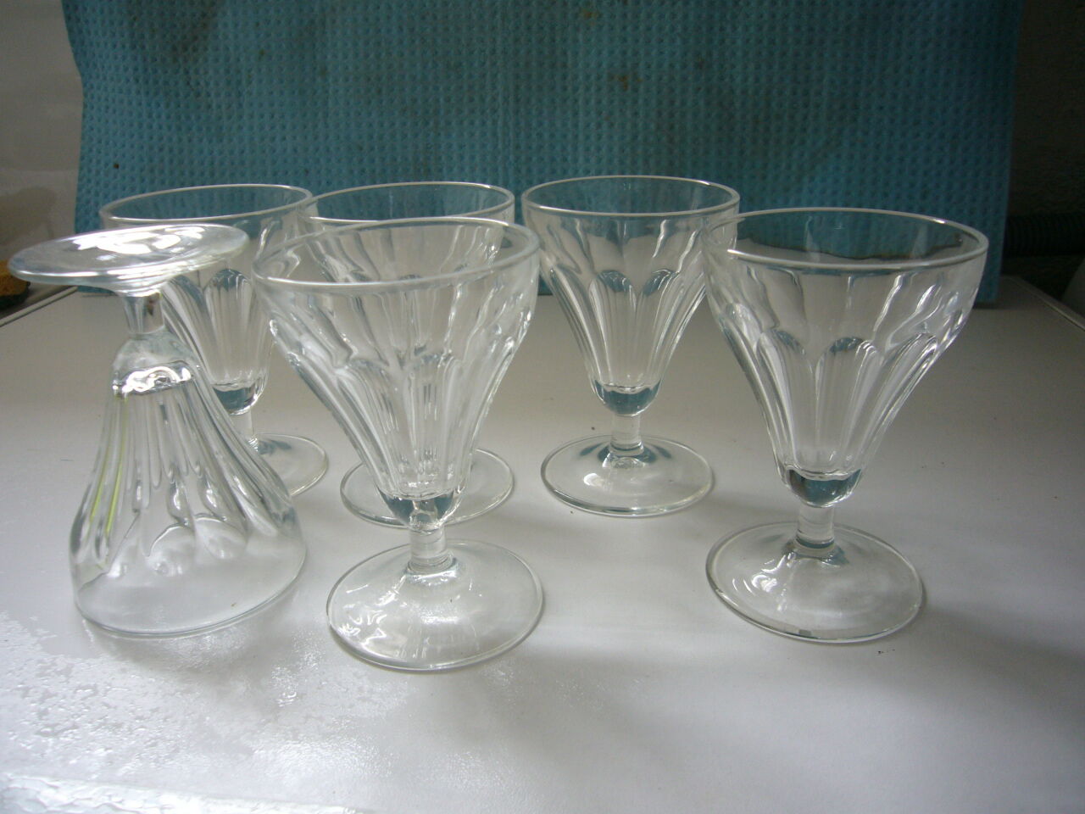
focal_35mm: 28
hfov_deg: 63.4
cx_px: 542
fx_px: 878
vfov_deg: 49.7
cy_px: 407
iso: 100
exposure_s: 1/20
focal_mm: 4.6
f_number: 2.8
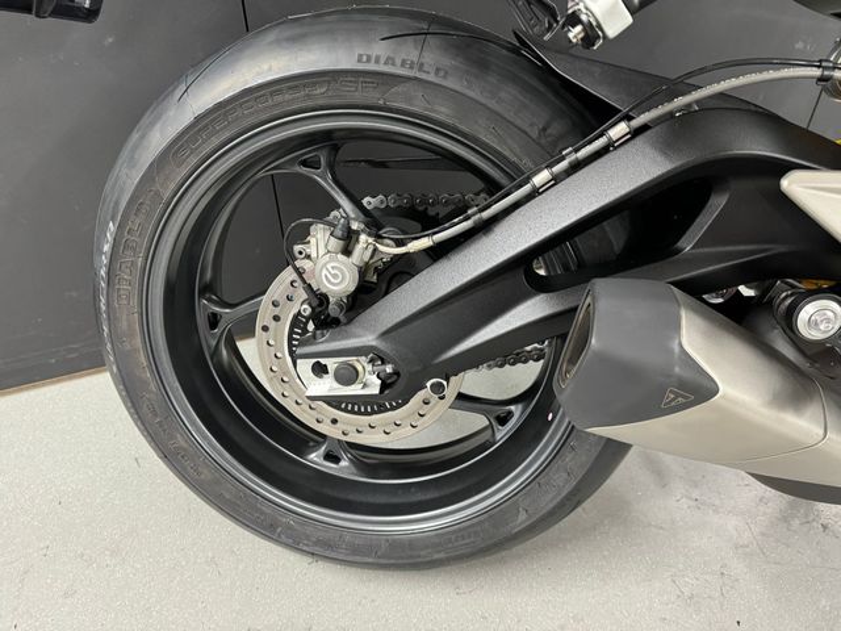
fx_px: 583
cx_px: 420
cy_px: 316
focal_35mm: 24
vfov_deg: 56.8
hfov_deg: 71.6
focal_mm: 6.76
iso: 500
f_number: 1.78
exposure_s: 1/50
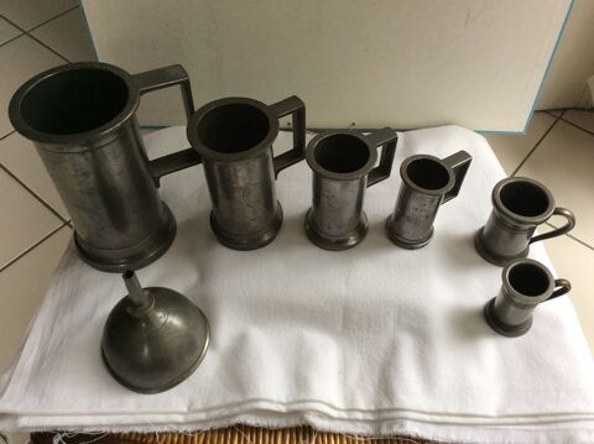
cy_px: 222
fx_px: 549
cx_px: 297
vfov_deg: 44.1
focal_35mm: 32
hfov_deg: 56.9
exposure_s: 1/50
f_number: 2.4
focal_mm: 3.3
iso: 32
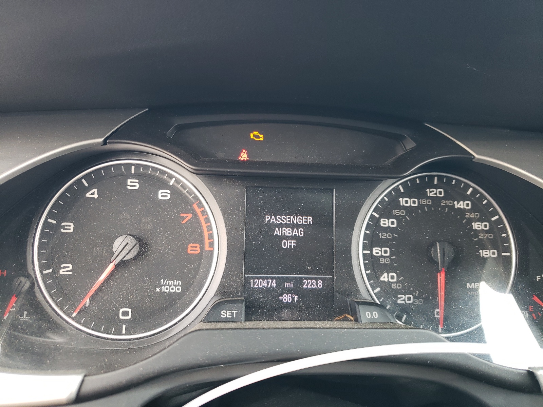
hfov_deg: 67.3
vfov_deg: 53.1
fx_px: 408
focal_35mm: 26
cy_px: 204
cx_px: 272
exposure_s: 1/60.2
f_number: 1.5
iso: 76
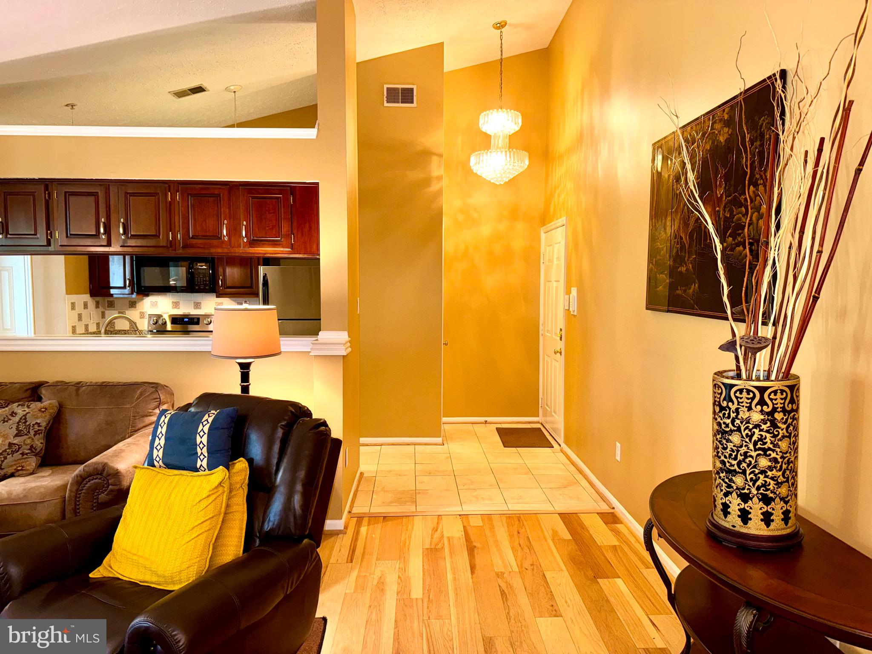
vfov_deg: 56.8
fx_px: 605
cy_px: 327
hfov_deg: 71.6
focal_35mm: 24
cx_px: 436
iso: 100
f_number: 1.78
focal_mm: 6.76
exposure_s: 1/22
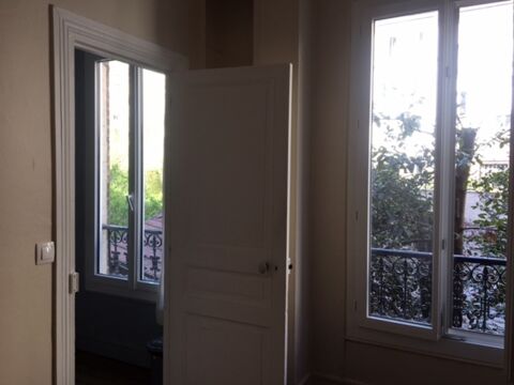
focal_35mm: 29
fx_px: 431
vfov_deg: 48.2
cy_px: 192
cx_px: 257
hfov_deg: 61.7
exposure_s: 1/100
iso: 32
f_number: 2.2
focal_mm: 4.15
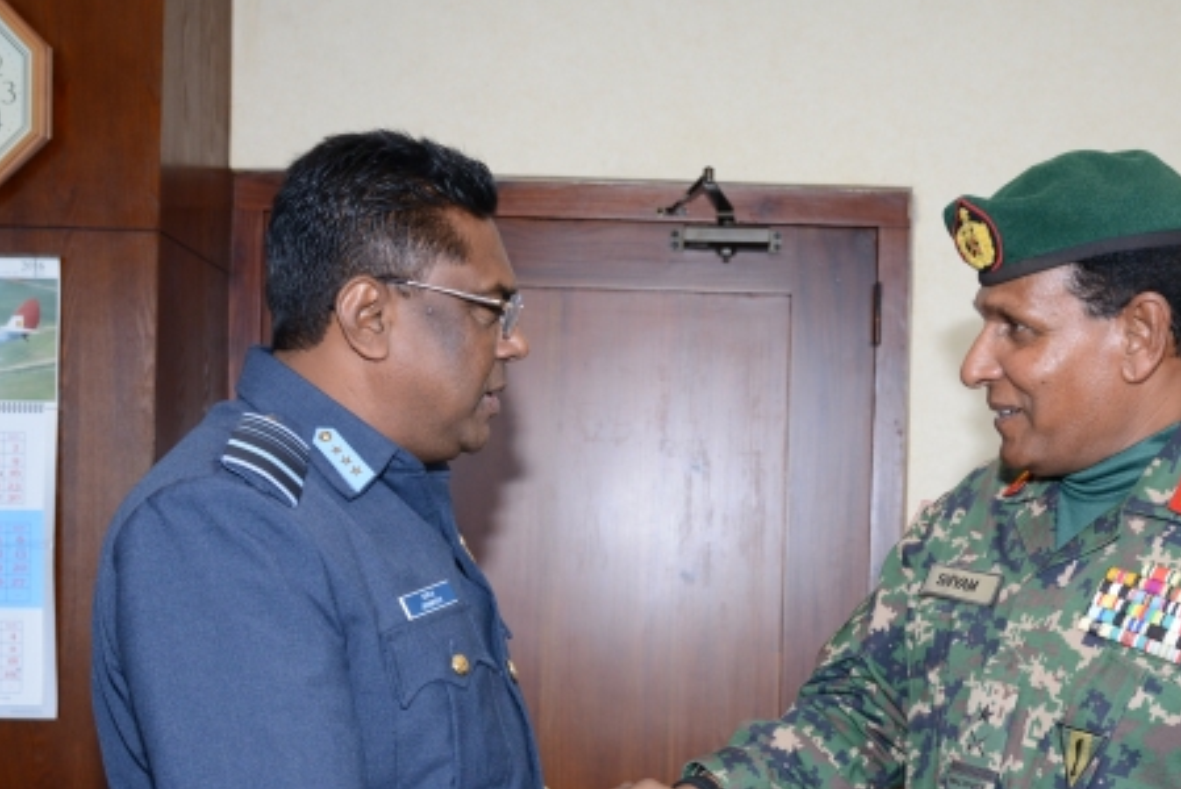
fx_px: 1740
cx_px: 739
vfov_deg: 25.2
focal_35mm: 53
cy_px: 598
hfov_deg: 37.3
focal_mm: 34
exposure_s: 1/125
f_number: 6.3
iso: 1250
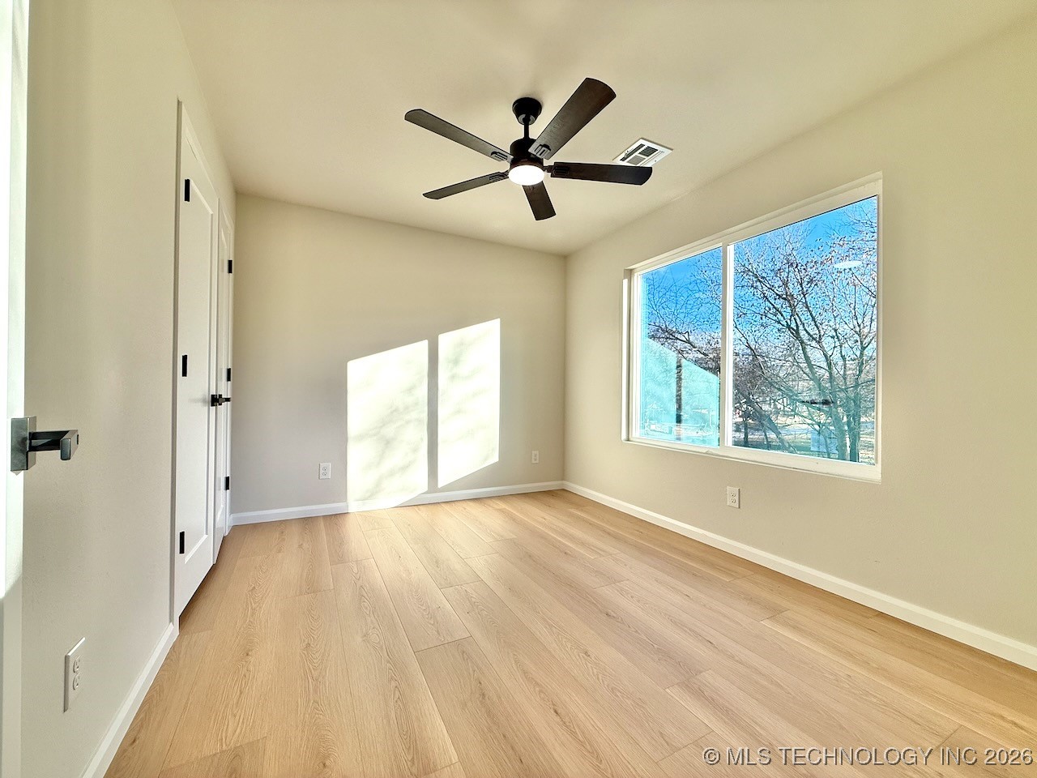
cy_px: 389
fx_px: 419
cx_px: 518
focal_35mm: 14
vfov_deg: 85.7
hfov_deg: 102.1
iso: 64
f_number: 2.2
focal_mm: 2.22
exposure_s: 1/207
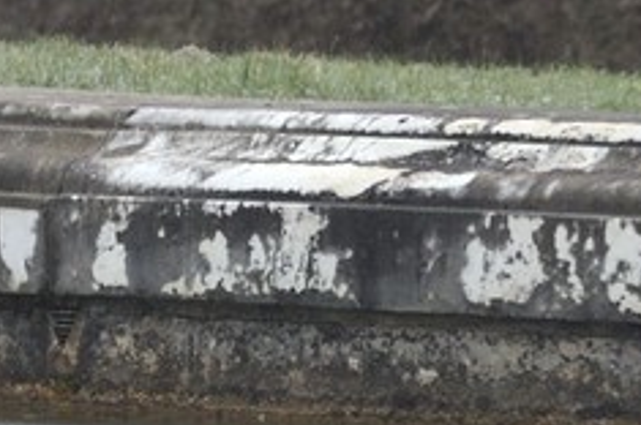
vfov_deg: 1.3
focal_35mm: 1021
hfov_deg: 2.0
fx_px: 18154
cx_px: -1457
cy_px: 226
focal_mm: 150
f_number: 9
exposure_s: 1/160
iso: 800
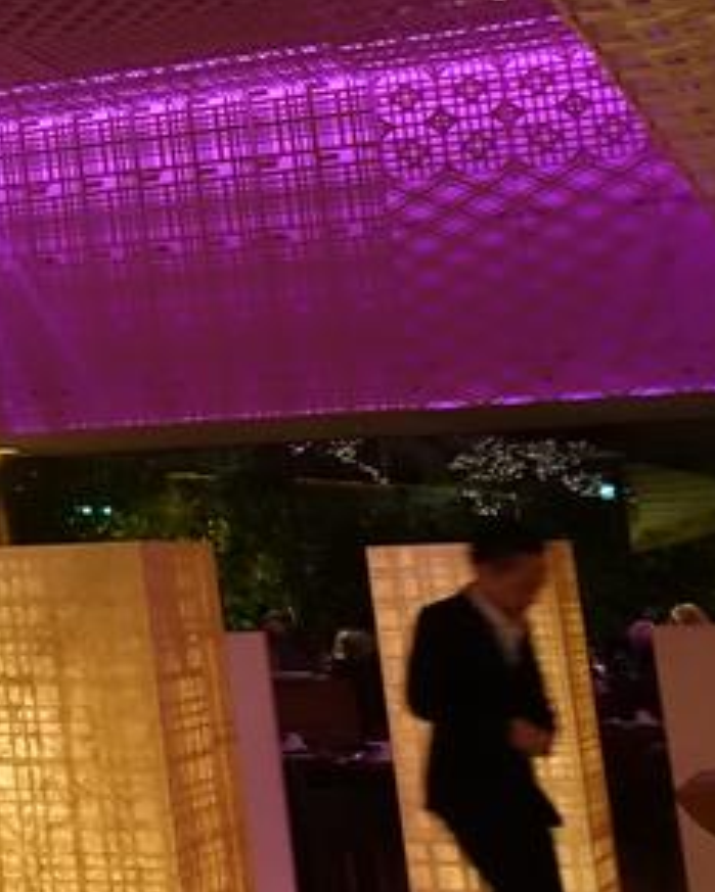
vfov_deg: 20.3
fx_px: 2459
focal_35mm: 93
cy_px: 166
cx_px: -1043
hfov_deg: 12.6
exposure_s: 1/30
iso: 800
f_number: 1.8
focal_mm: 8.8
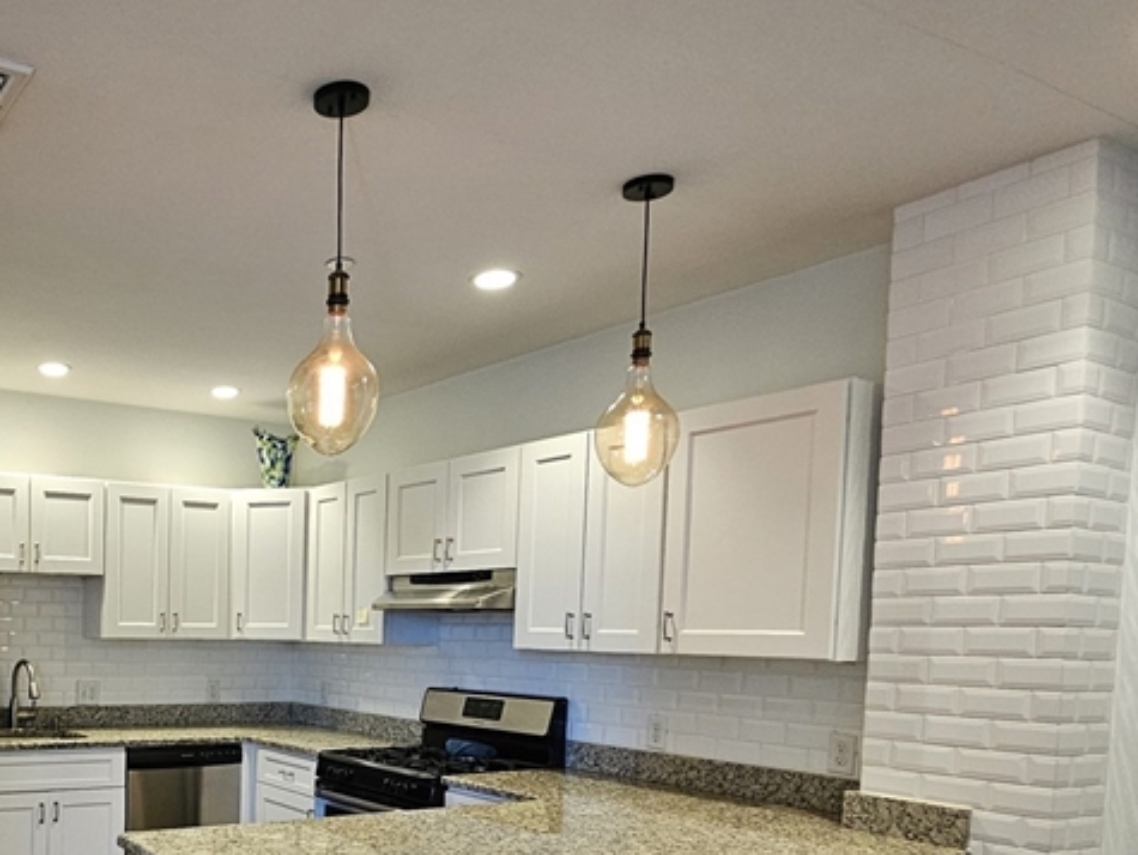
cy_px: 695
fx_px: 921
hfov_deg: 56.1
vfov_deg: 46.9
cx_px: 146
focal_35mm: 28
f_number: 2.2
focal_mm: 2.2
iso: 250
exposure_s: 1/60
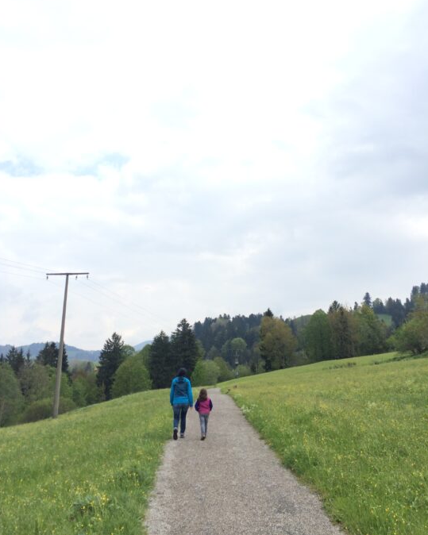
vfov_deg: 57.1
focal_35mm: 31
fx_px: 491
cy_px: 243
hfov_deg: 47.1
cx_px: 212
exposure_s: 1/1414
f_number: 2.2
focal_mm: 4.15
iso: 32
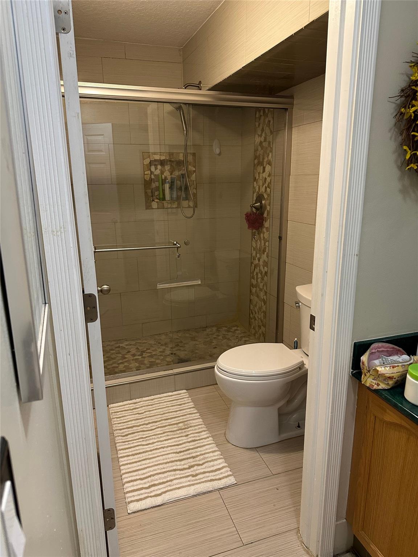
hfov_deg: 56.8
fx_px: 386
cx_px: 209
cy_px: 278
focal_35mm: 24
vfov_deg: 71.6
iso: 320
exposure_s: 1/60
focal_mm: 6.86
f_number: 1.78
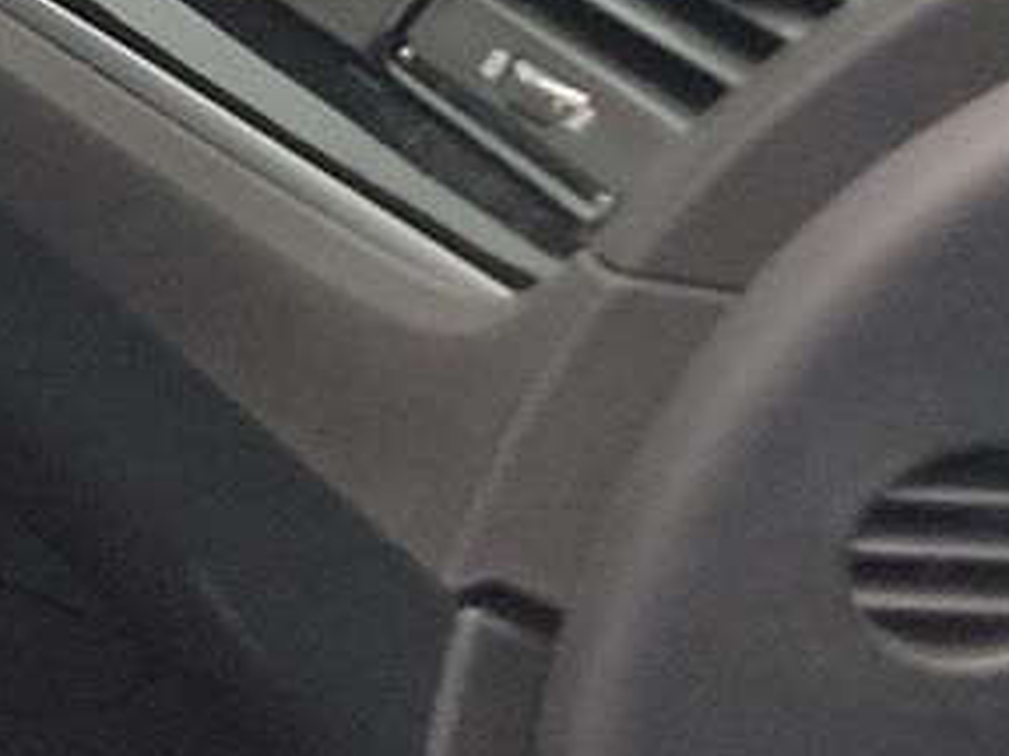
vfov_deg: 11.0
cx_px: -1392
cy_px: 229
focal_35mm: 134
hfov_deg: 12.0
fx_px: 3904
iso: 368
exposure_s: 1/59
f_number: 1.8
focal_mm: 6.7
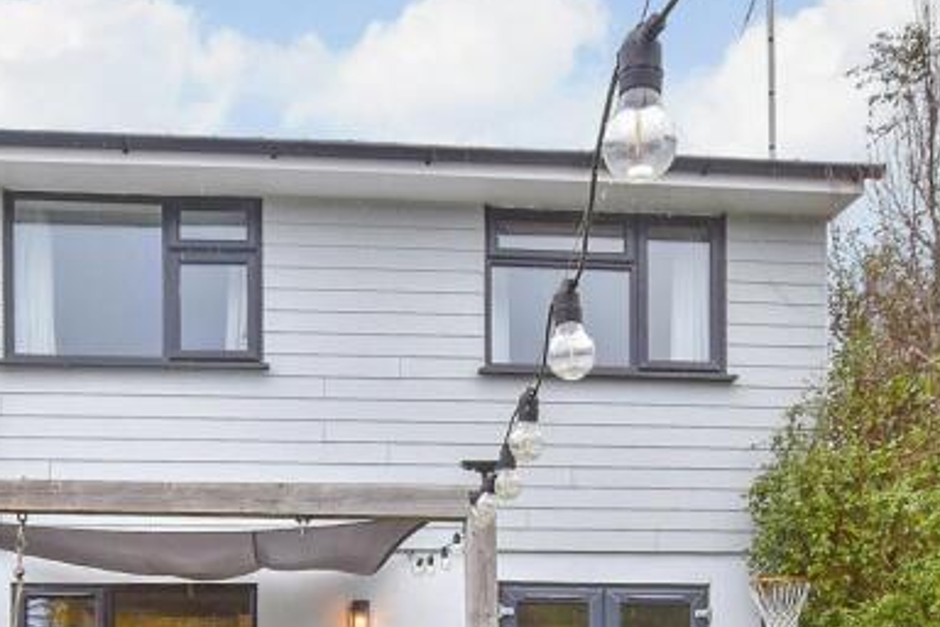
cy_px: 704
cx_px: 455
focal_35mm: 40
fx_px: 1044
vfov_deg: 29.8
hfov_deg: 48.5
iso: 160
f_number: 8
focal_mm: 10
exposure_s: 1/60
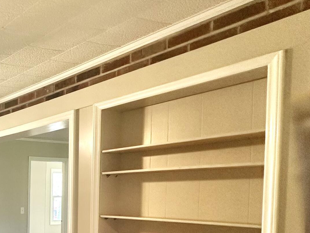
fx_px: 349
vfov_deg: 35.0
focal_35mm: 39
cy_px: 203
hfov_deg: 32.3
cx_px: -115
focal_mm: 2.22
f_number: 2.2
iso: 160
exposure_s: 1/60
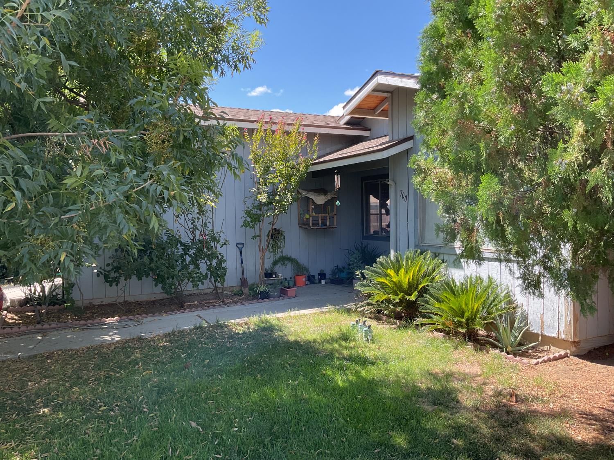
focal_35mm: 29
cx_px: 307
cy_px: 230
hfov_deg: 61.7
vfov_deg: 48.2
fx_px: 514
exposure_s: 1/362
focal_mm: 3
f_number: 1.8
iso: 16
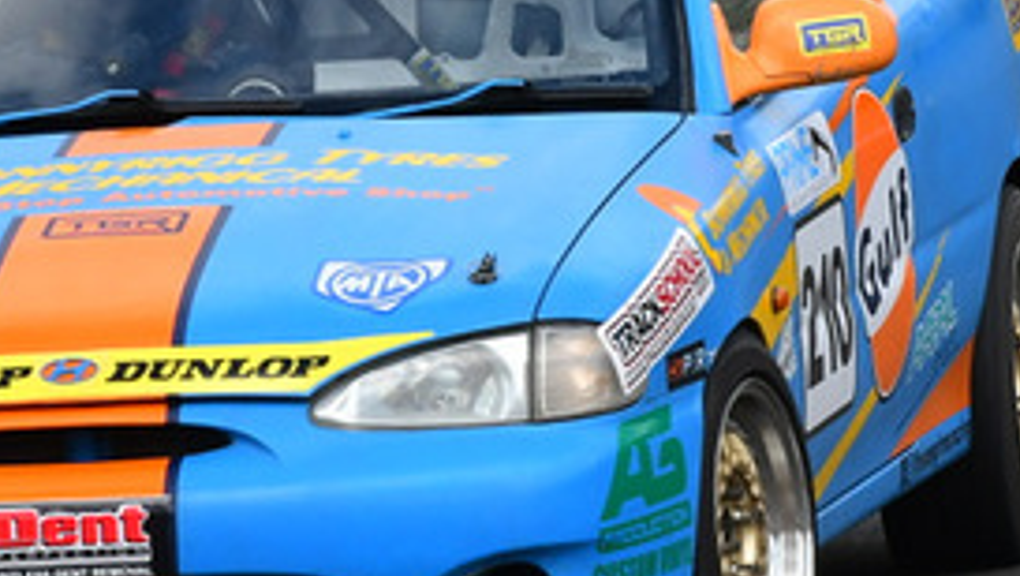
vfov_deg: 1.0
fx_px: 32424
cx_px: 198
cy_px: 67
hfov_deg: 1.8
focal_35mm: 1198
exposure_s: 1/640
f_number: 10
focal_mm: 260
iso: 640
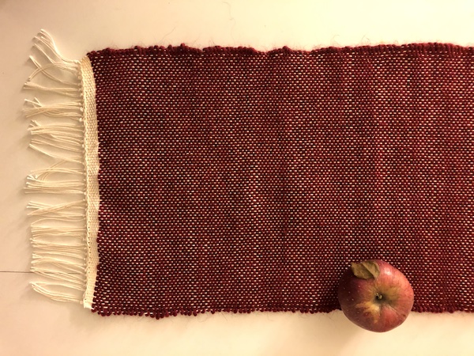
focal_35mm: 28
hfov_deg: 63.4
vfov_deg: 49.7
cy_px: 178
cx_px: 237
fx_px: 383
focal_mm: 3.99
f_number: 1.8
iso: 100
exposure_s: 1/4
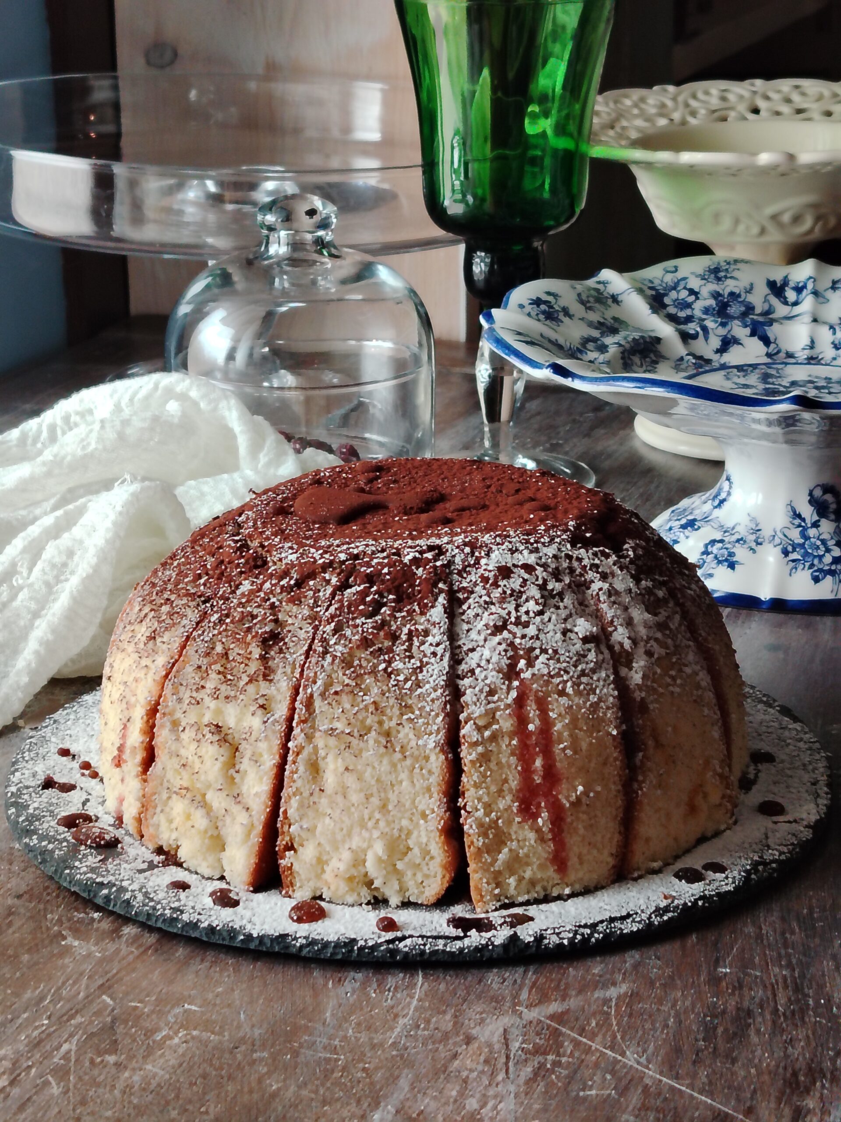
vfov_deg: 27.4
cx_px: 420
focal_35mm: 71
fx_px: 2300
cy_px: 561
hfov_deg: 20.7
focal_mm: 5.25
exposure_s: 1/50
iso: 222
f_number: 1.75
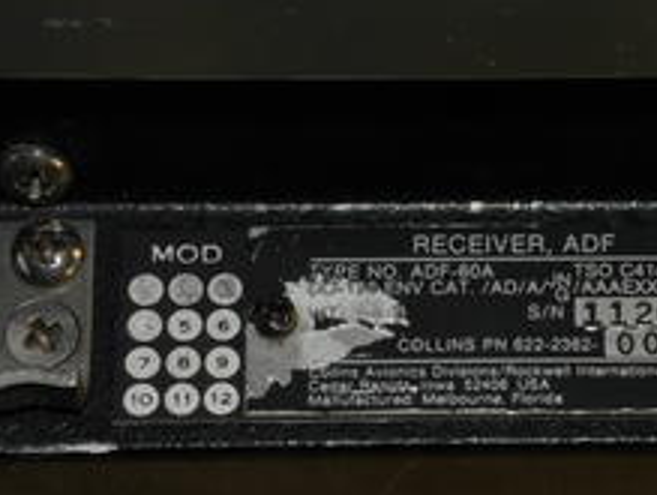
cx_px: 495
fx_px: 2357
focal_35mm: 124
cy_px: 252
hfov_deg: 15.8
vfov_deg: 12.0
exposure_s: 1/30
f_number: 22
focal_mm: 34
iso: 800
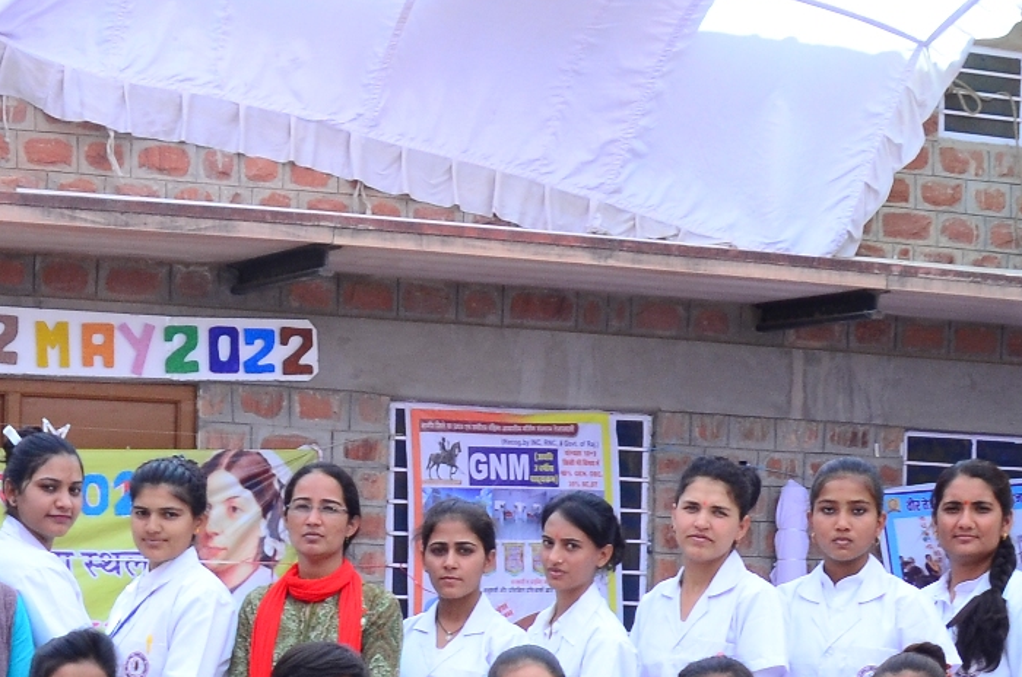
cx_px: 134
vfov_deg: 13.9
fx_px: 2692
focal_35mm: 95
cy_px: 798
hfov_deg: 21.1
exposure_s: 1/160
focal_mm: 18
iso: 400
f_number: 9
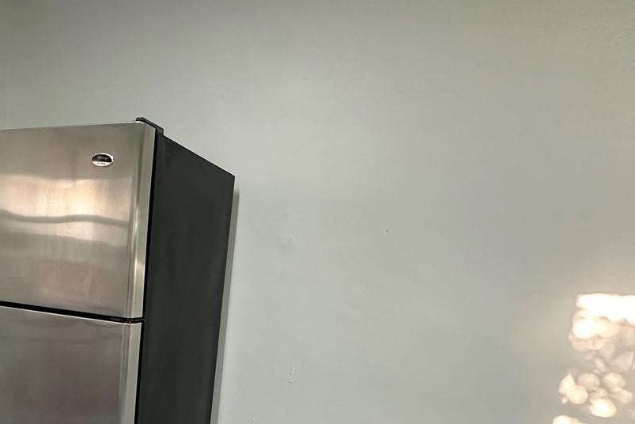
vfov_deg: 42.4
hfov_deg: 60.5
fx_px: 512
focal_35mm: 29
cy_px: 356
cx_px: 165
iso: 320
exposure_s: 1/120
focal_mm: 2.22
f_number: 2.2
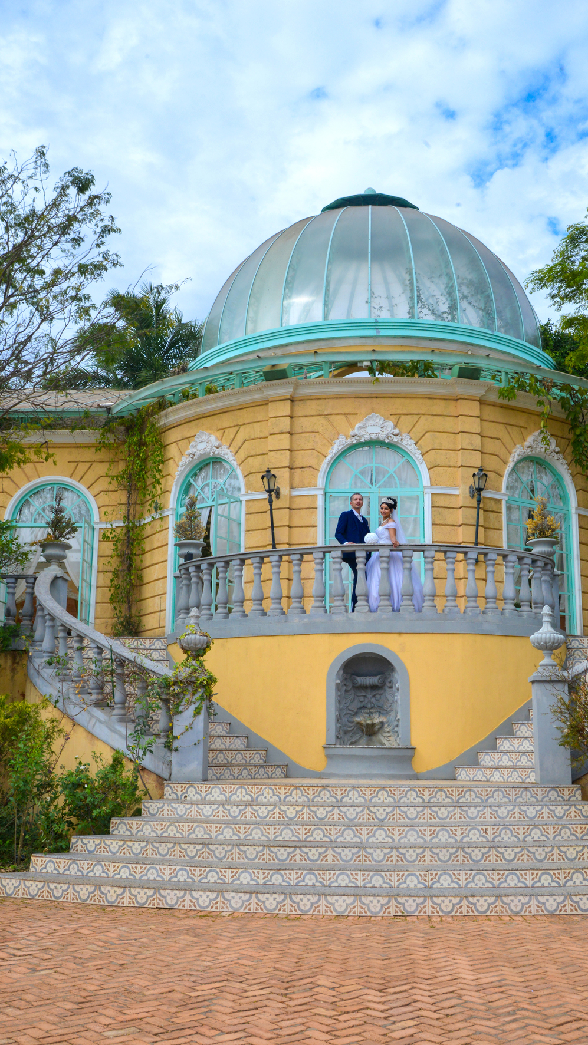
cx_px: 348
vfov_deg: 58.0
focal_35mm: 34
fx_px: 943
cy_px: 526
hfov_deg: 34.5
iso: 640
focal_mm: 32
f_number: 11
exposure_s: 1/400
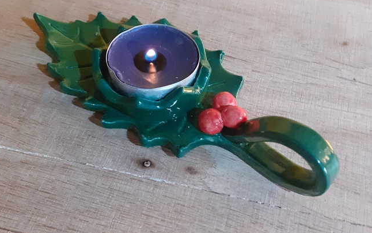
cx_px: 183
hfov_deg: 50.4
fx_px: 395
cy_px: 126
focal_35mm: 39
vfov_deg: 32.8
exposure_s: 1/25
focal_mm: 3.6
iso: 320
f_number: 1.9
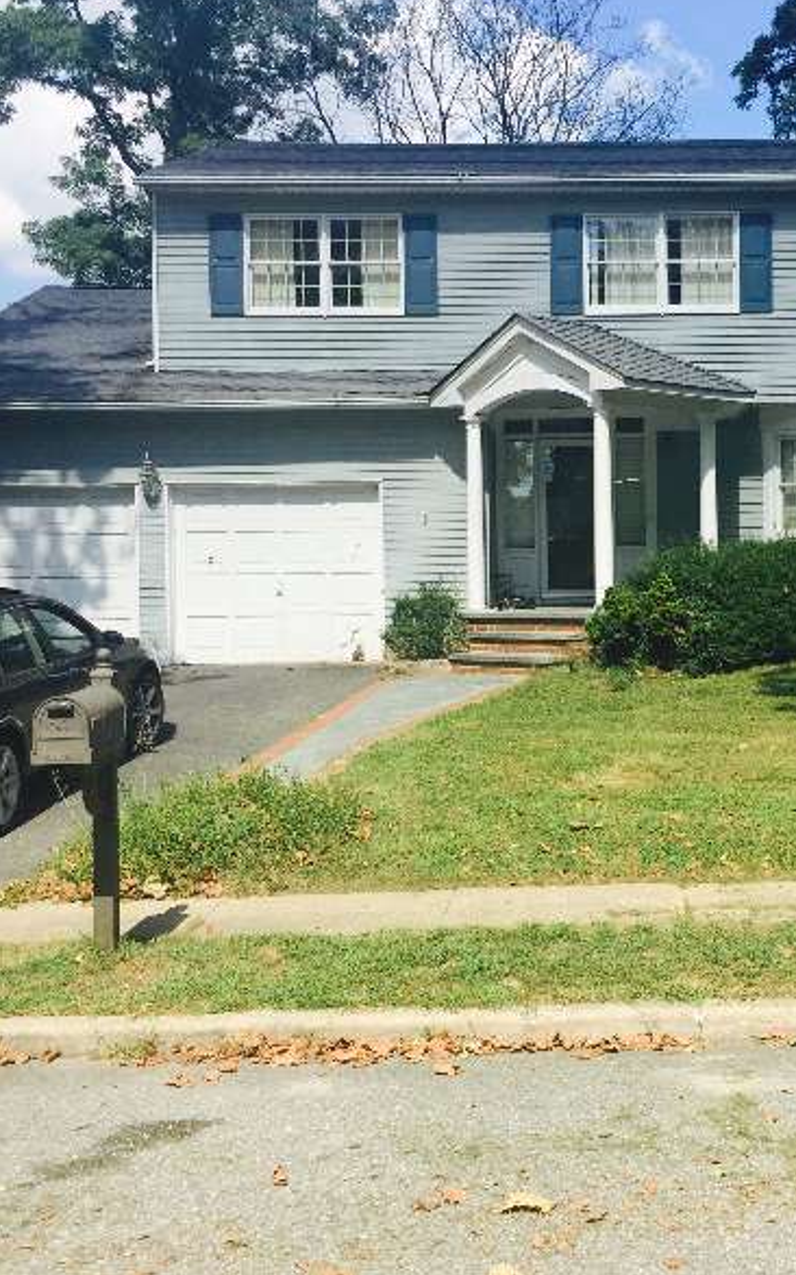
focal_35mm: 42
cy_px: 624
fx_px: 1459
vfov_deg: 47.2
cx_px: 657
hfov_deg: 29.7
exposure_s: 1/1522
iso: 32
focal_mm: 4.15
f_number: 2.2
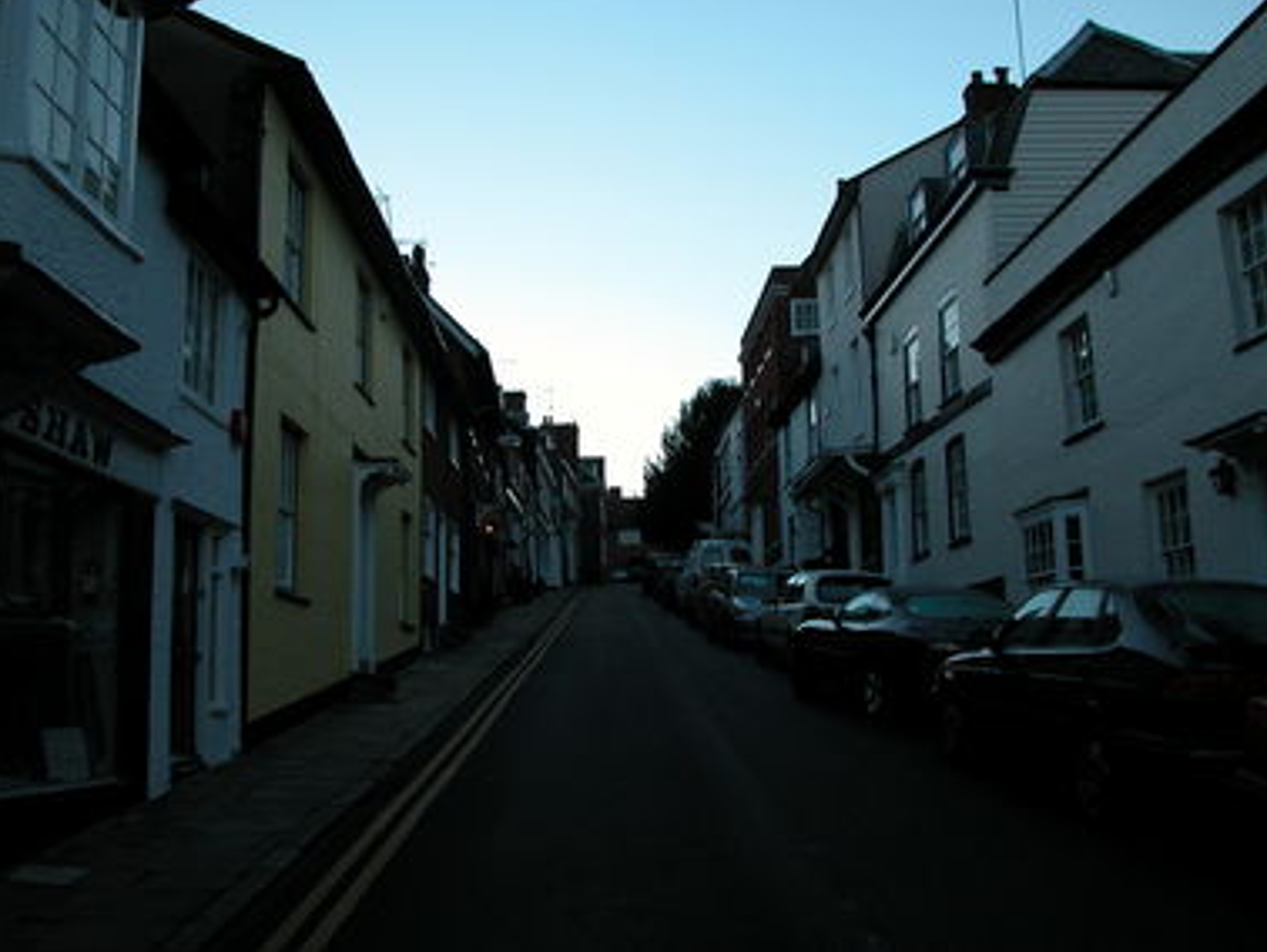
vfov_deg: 38.7
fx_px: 1355
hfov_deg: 50.1
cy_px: 453
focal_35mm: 37
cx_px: 600
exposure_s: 1/99.8
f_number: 3.5
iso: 100
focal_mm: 8.9
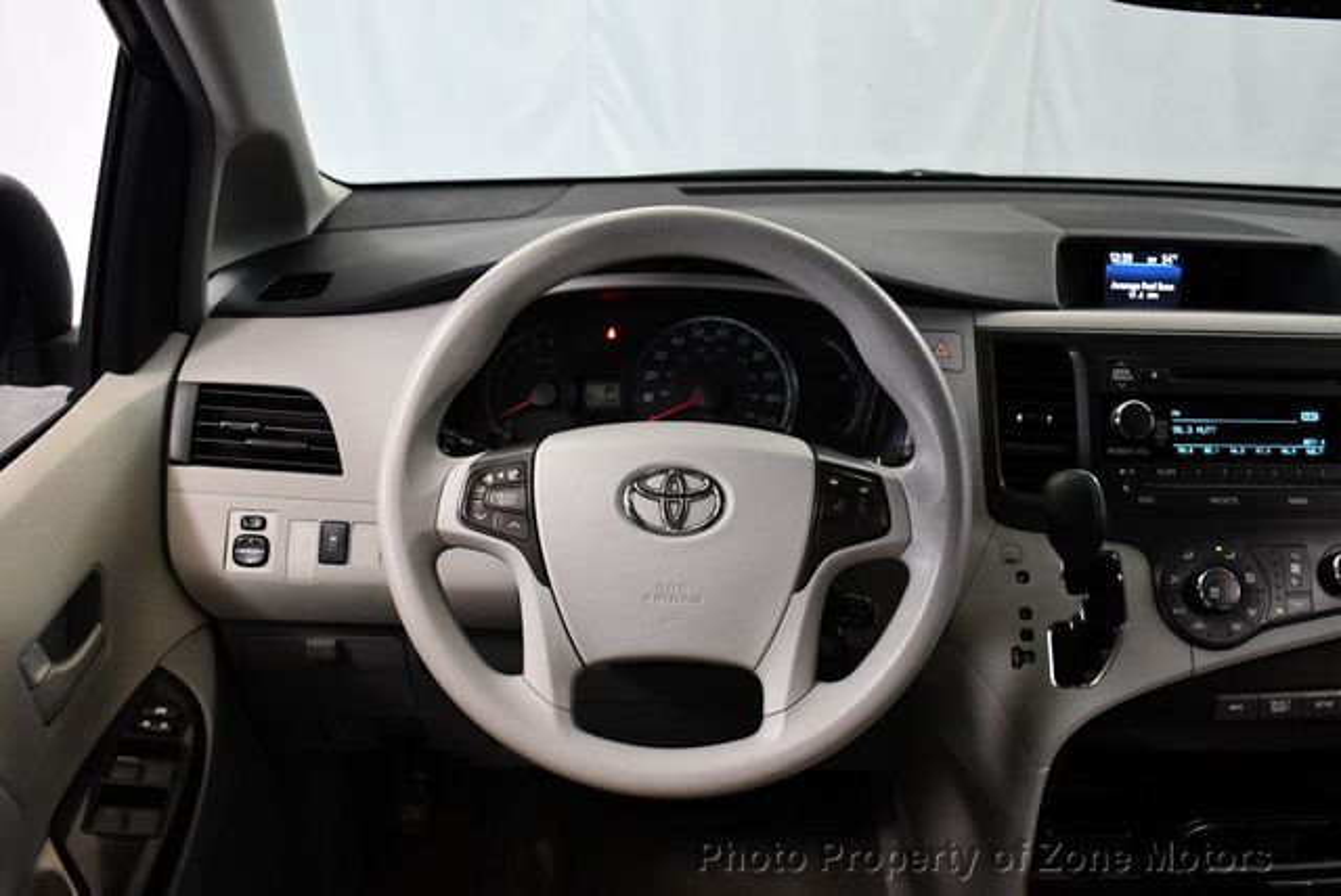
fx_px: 1342
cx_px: 670
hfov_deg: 53.1
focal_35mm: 36
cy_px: 448
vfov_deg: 36.9
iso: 2000
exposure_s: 1/125
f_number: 3.5
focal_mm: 18
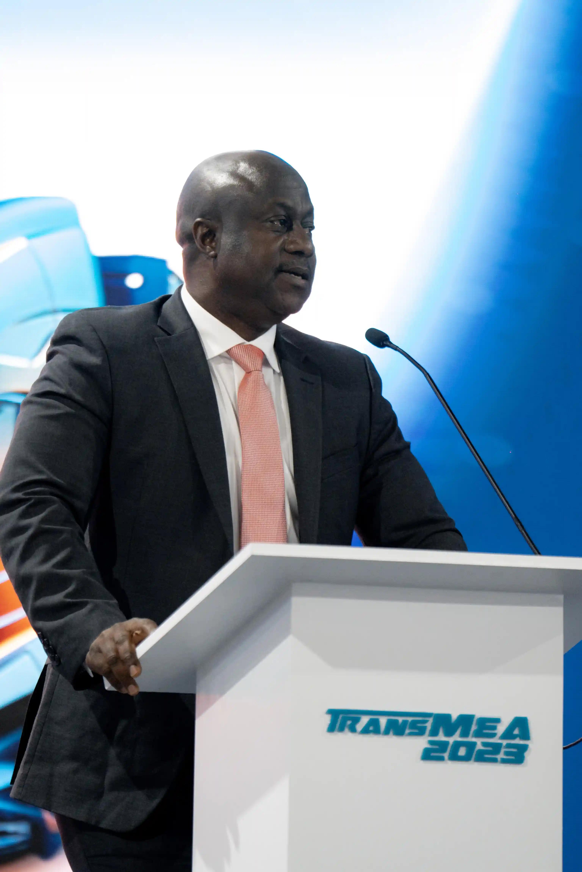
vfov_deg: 6.9
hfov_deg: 4.6
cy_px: 436
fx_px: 7274
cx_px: 291
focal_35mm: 300
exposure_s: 1/125
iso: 2000
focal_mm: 200
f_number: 2.8
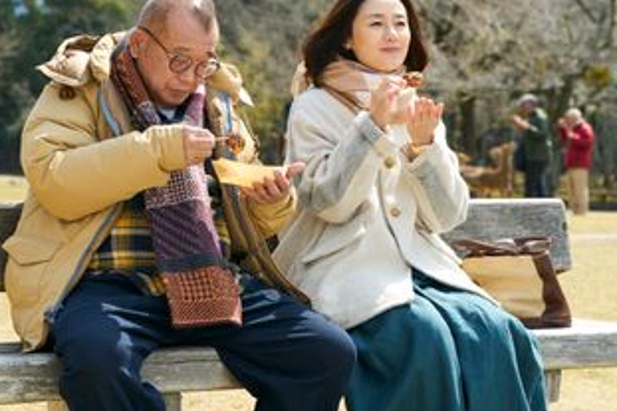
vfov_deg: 13.1
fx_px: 1781
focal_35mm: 104
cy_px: 175
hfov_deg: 19.6
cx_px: 258
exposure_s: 1/500
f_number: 5.6
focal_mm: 70
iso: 200
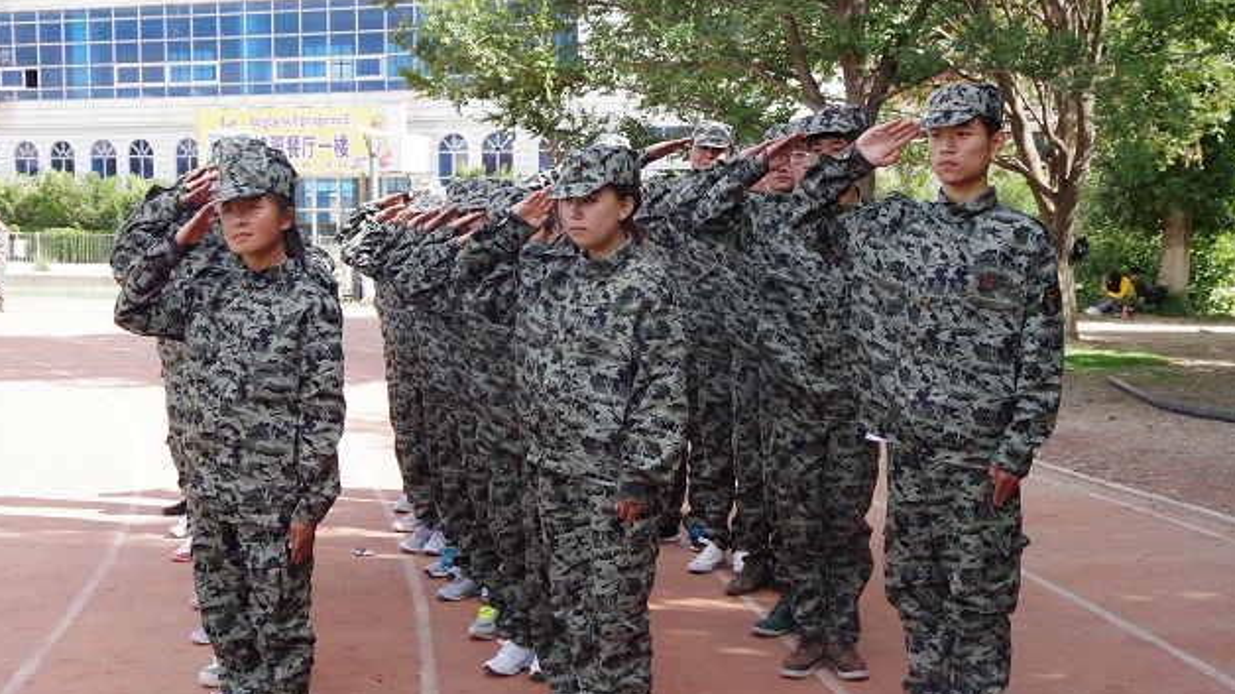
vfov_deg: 24.4
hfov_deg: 42.1
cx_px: 618
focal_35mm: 49
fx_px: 1604
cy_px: 335
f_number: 9
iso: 1600
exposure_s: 1/400
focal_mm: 31
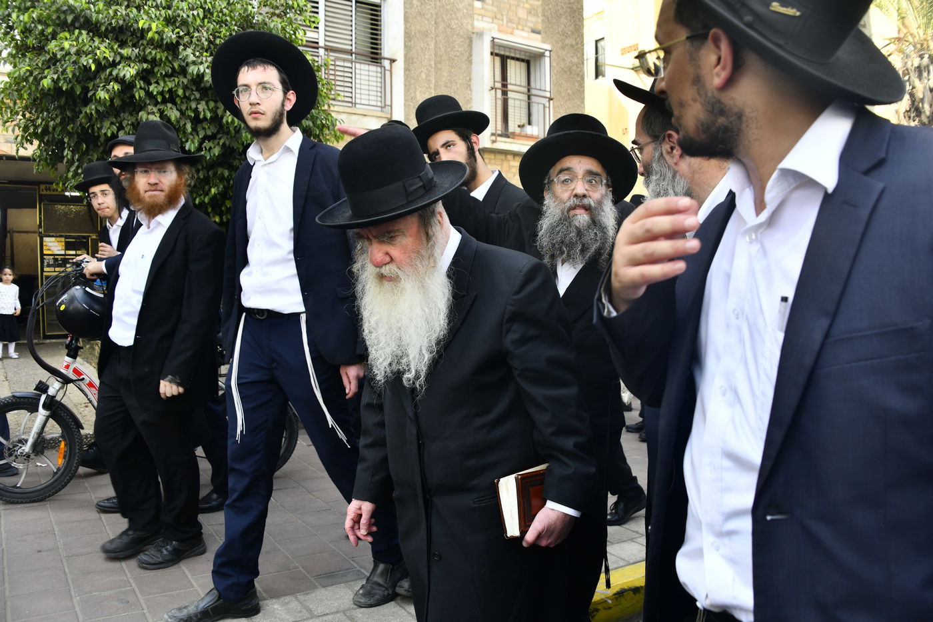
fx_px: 726
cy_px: 311
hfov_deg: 65.5
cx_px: 466
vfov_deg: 46.4
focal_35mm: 28
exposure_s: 1/250
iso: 320
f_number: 6.3
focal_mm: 28
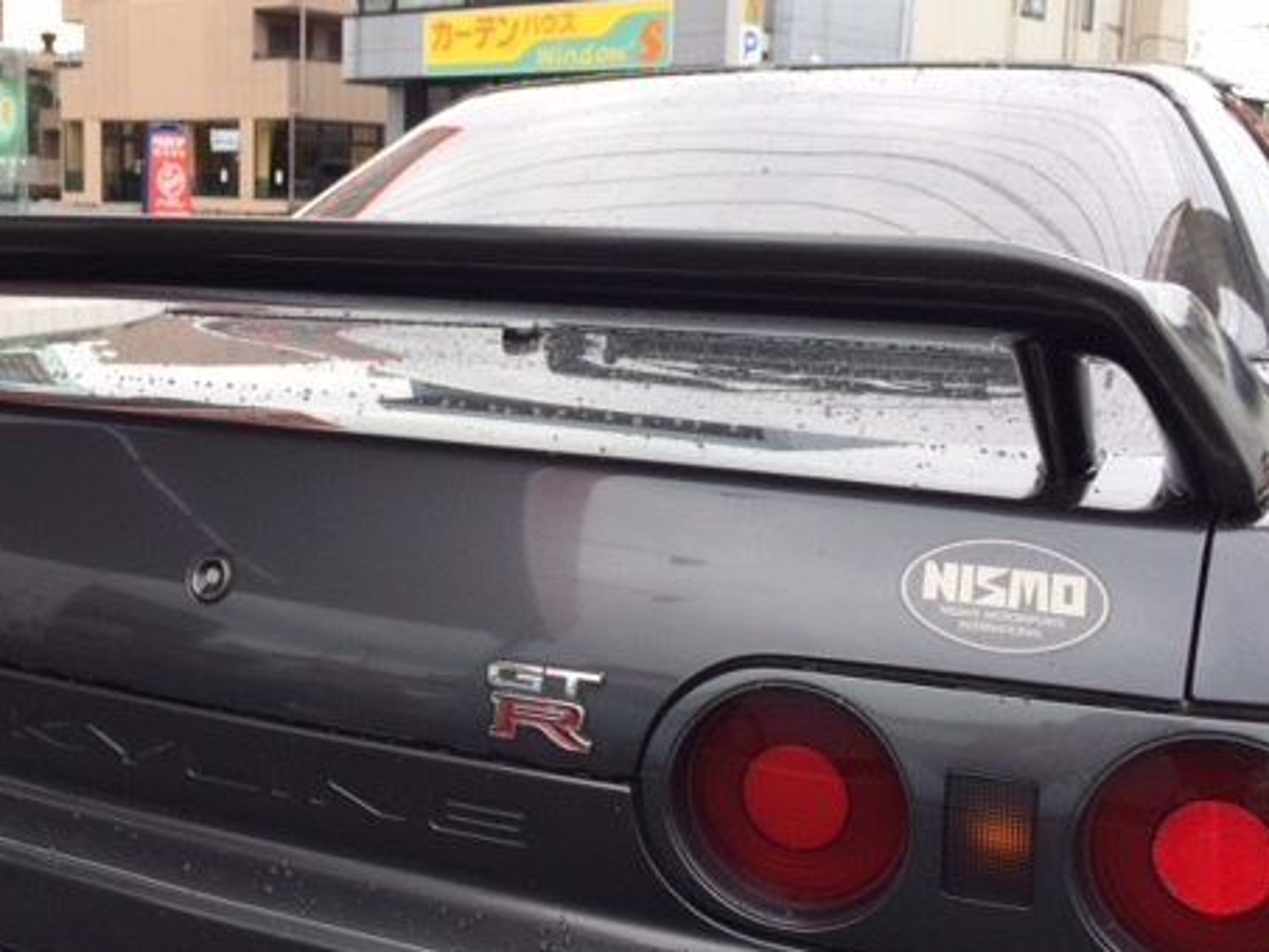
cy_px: 358
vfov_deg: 35.0
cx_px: 496
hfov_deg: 45.5
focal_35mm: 41
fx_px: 1503
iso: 32
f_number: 2.2
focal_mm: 4.15
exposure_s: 1/488
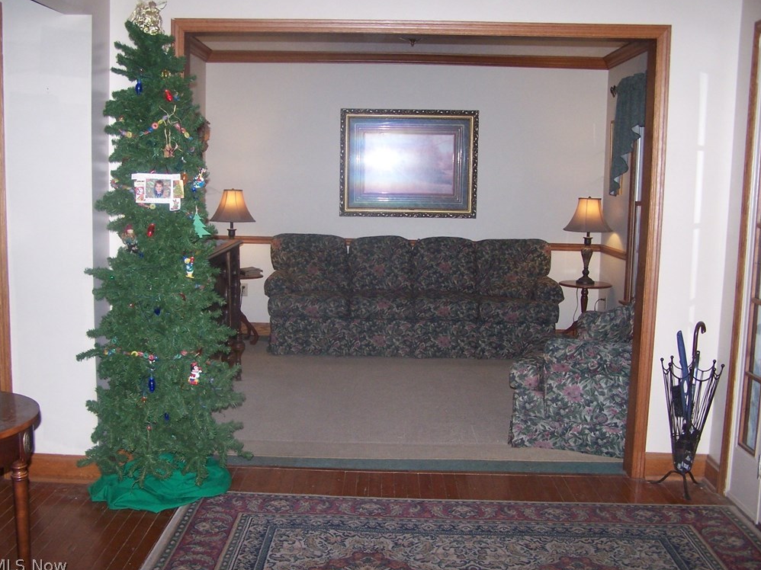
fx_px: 857
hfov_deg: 47.9
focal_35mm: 39
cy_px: 286
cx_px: 378
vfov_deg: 36.8
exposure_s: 1/60
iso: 140
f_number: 2.8
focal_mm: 6.3
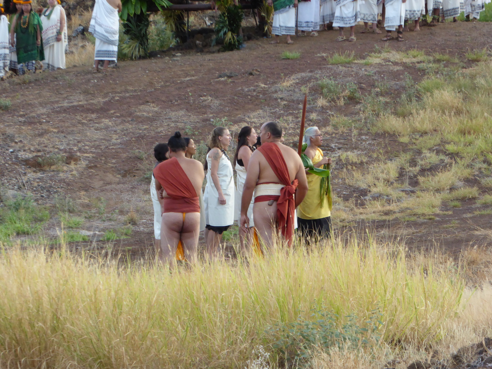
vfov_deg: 5.3
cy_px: 184
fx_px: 4008
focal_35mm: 282
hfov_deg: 7.0
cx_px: 246
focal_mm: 50.5
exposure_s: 1/80
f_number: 7.1
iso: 400
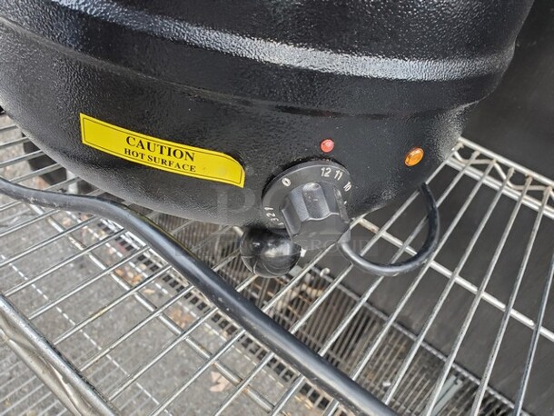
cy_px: 208
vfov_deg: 53.1
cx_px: 277
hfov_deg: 67.3
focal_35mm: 26
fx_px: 416
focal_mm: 4.3
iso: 320
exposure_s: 1/100
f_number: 2.4
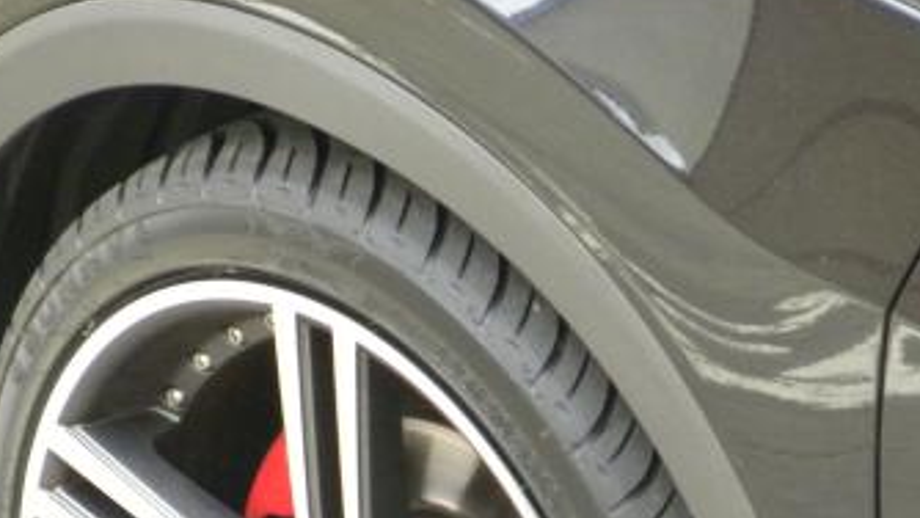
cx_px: 399
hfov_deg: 2.1
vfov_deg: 1.2
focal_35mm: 1005
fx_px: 24521
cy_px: 631
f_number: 5
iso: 400
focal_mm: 85.6
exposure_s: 1/160
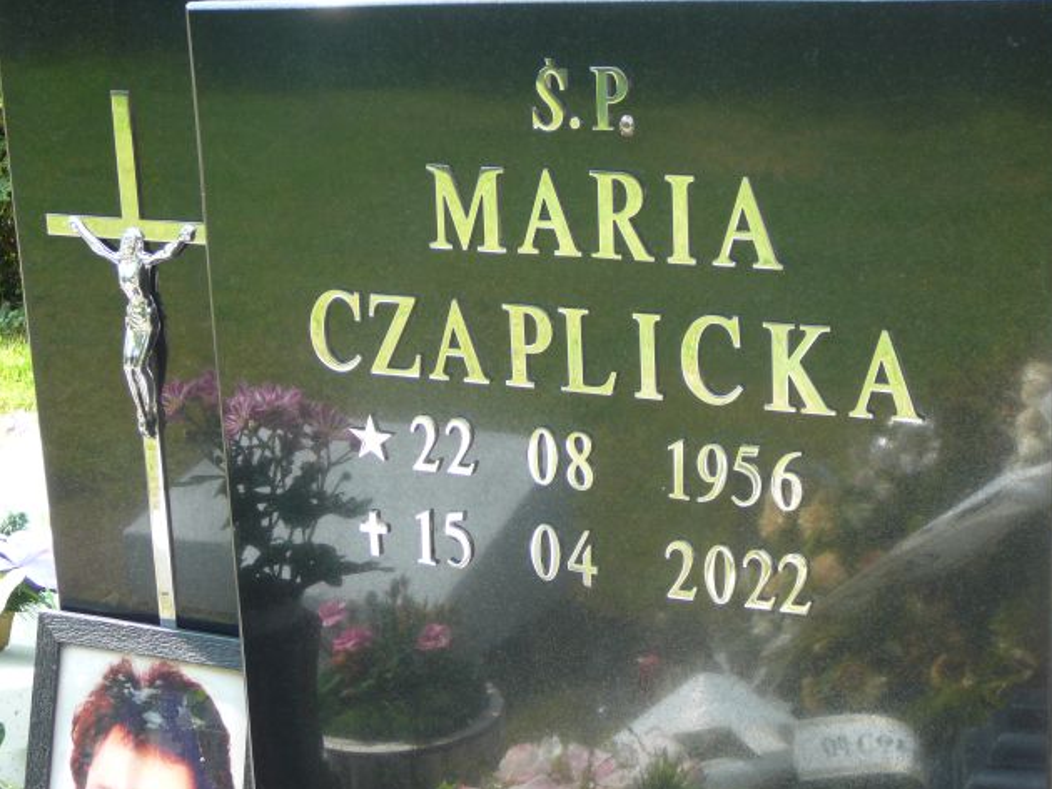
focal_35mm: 66
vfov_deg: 22.3
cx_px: 533
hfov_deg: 29.4
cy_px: 397
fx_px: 2007
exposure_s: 1/100
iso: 80
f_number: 3.6
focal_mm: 9.7
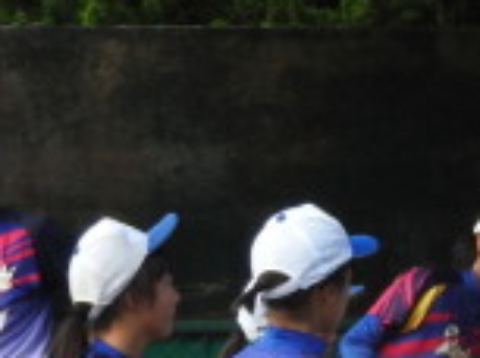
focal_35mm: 531
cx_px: 740
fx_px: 7346
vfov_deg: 2.8
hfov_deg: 3.7
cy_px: 462
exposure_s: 1/200
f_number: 5
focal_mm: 24.2
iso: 100
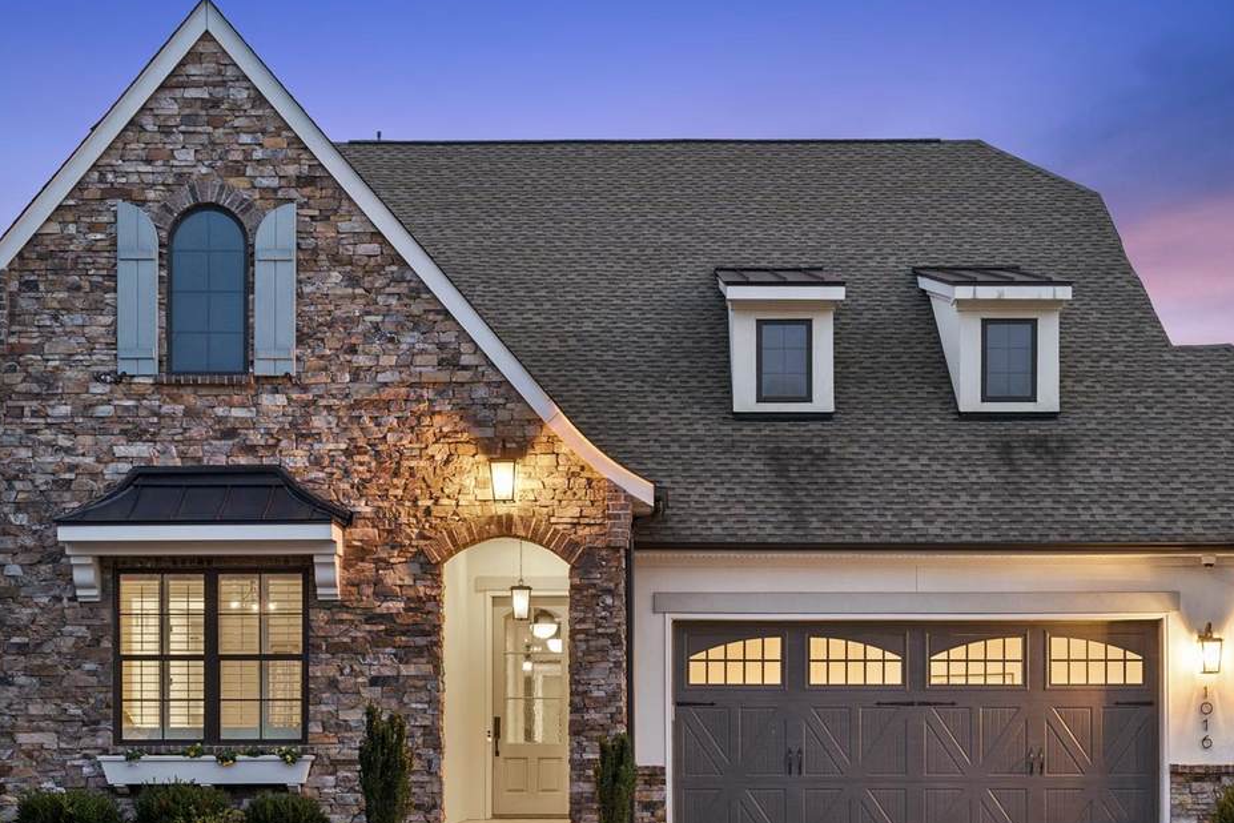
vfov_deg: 23.4
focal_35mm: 58
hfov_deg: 34.5
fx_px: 1988
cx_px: 671
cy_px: 472
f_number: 7.1
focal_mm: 42
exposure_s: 1/2
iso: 160
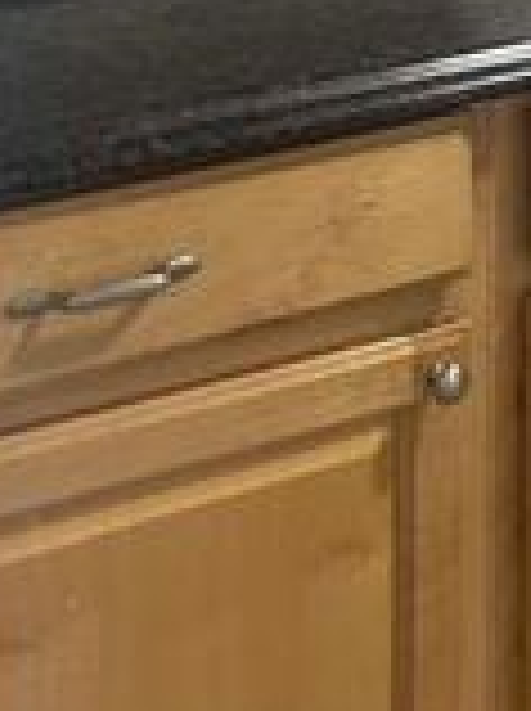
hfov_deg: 12.4
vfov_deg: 16.5
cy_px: -326
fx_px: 2256
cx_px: 936
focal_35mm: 110
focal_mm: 5.7
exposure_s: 1/60
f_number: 1.5
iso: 100
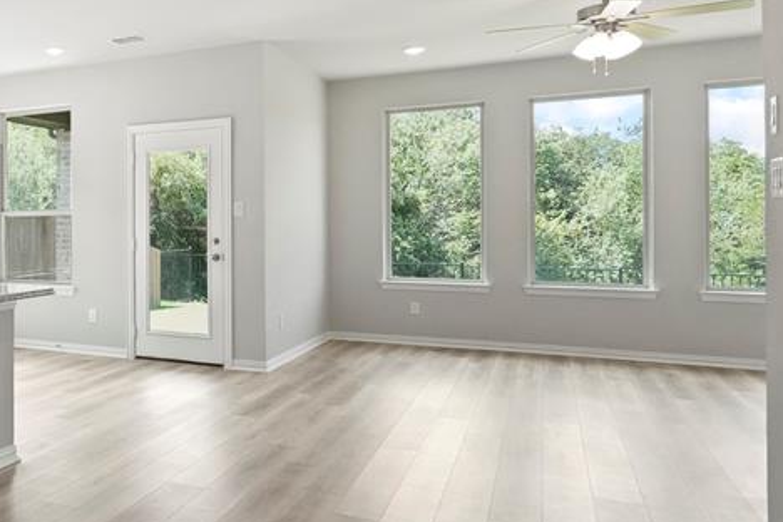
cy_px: 246
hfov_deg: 43.9
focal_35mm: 36
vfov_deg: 36.8
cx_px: -27
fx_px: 785
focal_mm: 11
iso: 4000
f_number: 2.8
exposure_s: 1/800
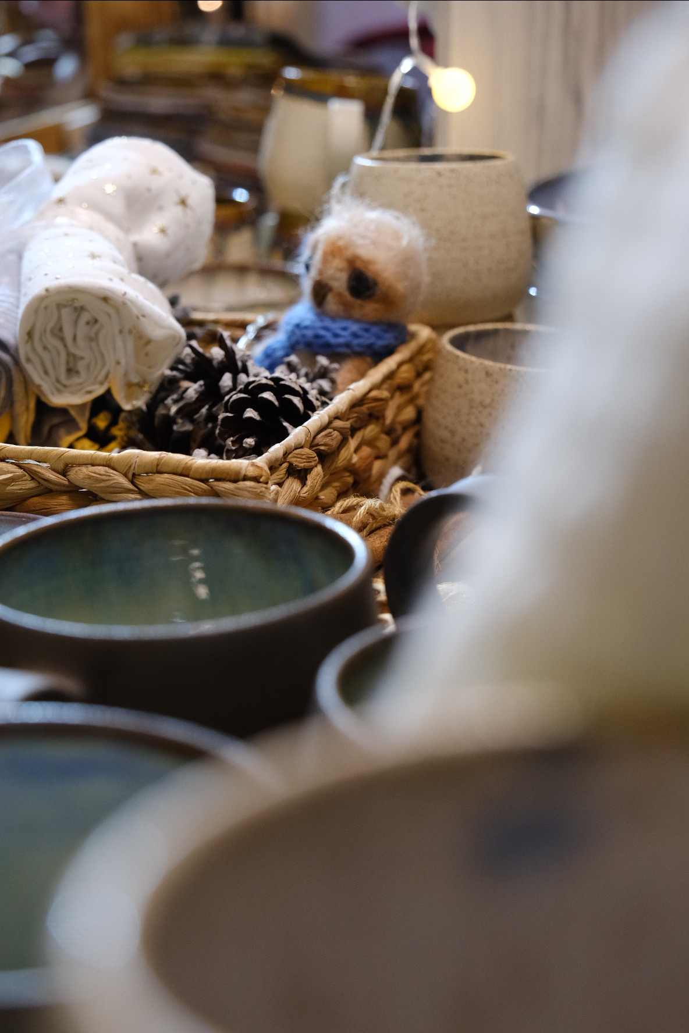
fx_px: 1464
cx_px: 344
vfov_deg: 38.9
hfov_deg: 26.5
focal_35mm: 51
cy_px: 516
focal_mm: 34.2
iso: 1600
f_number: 4
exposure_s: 1/60
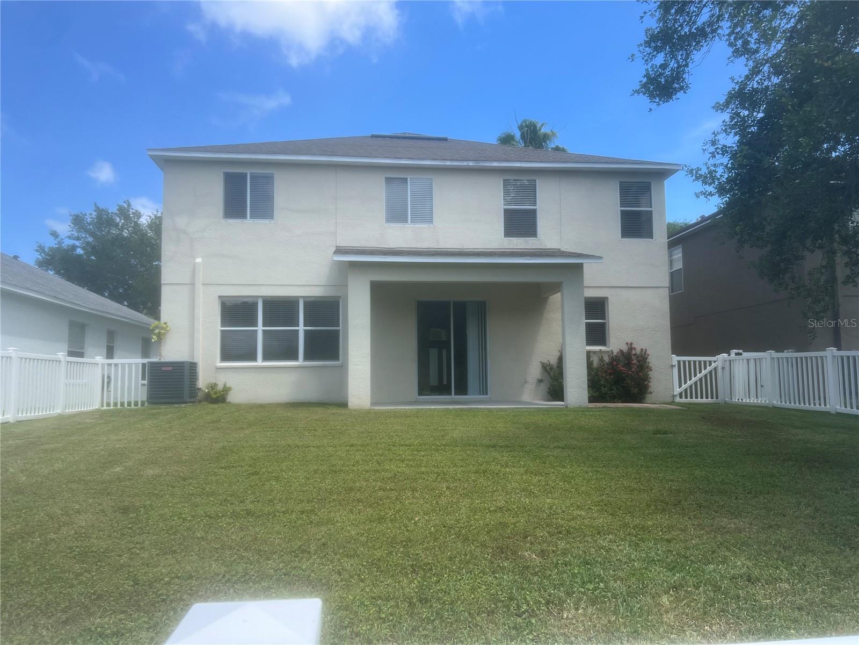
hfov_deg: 67.3
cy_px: 322
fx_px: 645
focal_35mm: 26
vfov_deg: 53.1
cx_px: 430
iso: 50
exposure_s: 1/2404
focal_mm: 5.7
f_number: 1.5
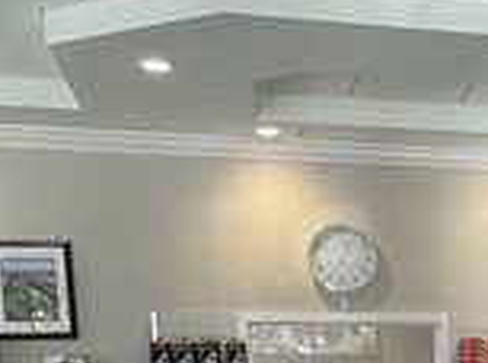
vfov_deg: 14.6
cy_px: 541
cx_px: 711
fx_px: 1322
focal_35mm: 94
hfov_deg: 18.7
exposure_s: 1/99
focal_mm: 2.22
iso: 100
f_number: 2.2
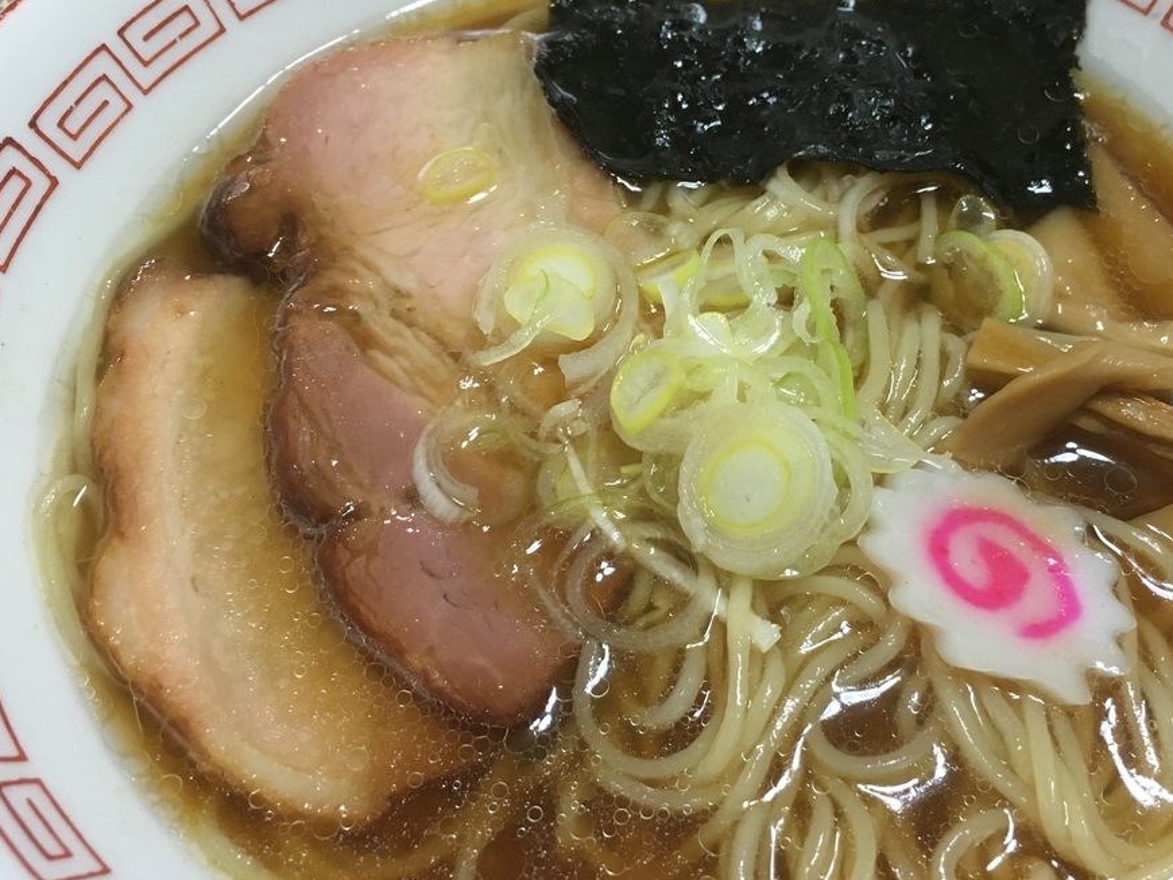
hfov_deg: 46.5
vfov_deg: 36.0
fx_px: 1356
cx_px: 698
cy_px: 442
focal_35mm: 40
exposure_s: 1/33
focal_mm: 4.15
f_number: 2.2
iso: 160
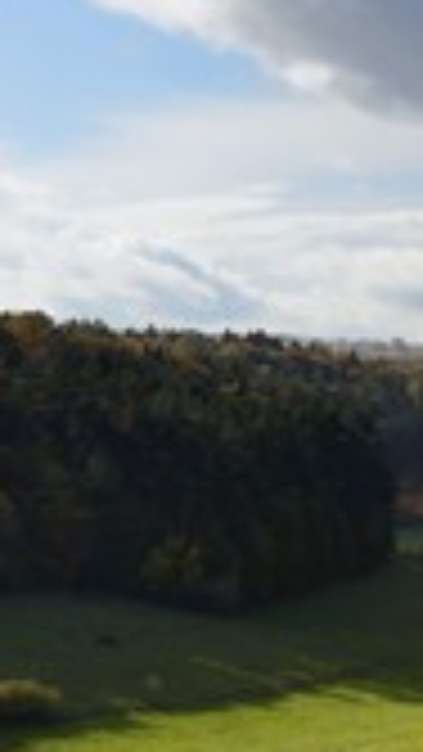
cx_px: 936
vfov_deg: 16.2
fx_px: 2631
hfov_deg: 8.6
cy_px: 464
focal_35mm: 132
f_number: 13
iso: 200
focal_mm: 50
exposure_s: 1/250
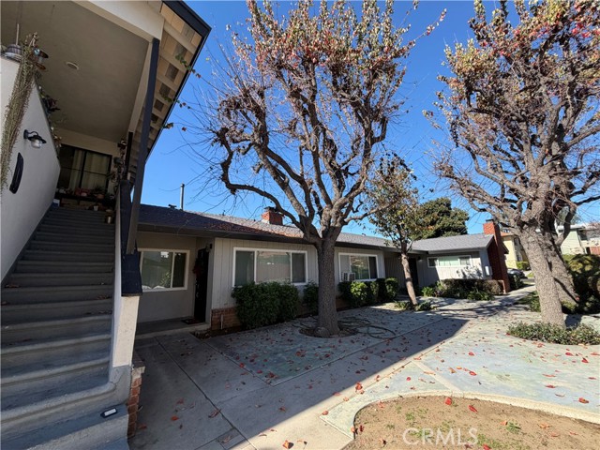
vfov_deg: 85.7
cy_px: 225
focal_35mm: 14
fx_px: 243
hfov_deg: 102.1
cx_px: 300
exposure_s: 1/644
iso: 40
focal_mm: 2.22
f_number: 2.2
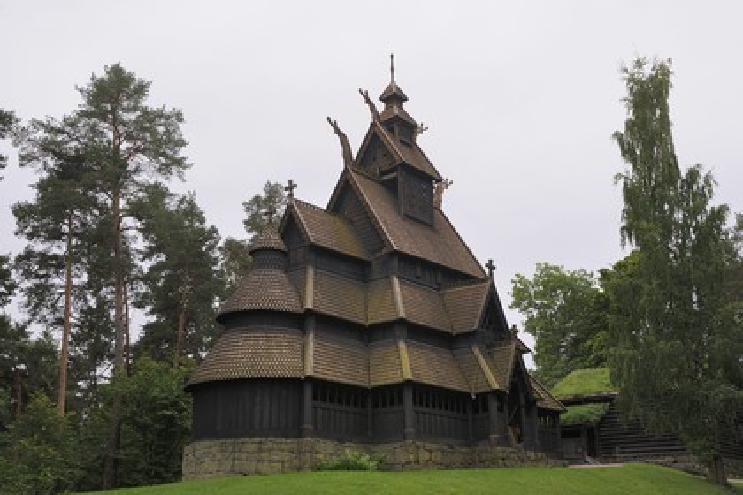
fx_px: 991
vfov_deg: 28.1
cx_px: 372
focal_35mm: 48
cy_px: 248
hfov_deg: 41.1
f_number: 10
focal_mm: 48
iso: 400
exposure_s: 1/80
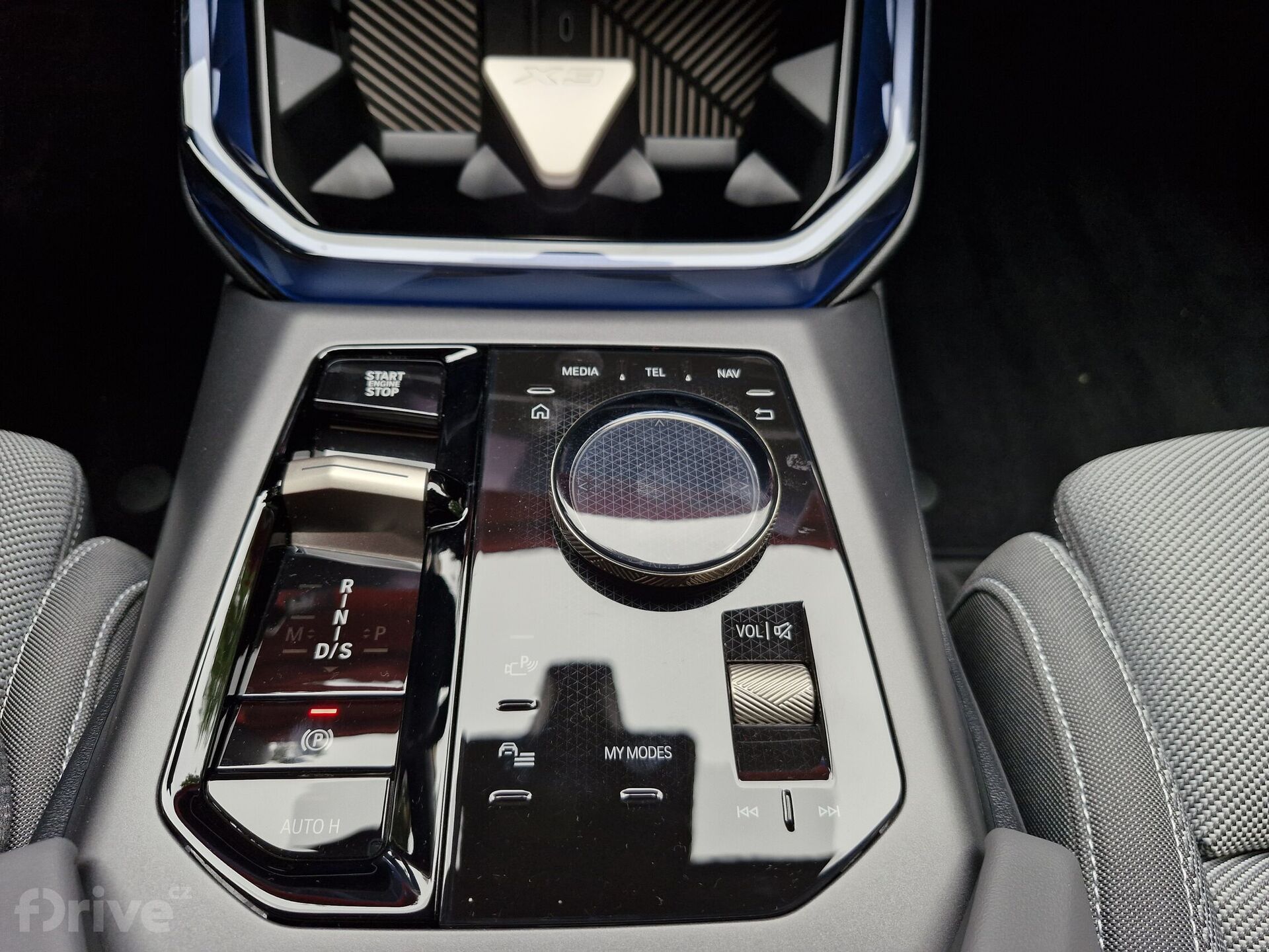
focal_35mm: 23
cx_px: 634
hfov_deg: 73.9
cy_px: 476
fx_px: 843
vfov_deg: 58.9
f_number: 1.8
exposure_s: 1/180
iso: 200
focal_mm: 5.54
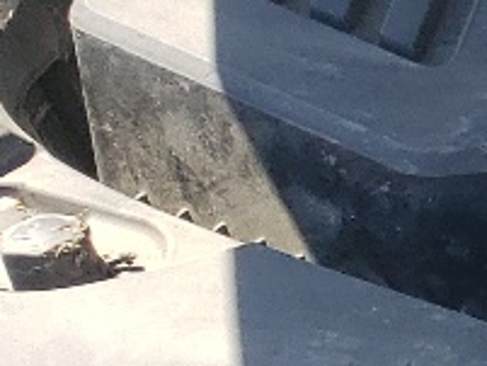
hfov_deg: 7.4
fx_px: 2914
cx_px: 1815
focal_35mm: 207
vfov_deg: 7.1
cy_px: 398
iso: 50
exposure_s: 1/714
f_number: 1.5
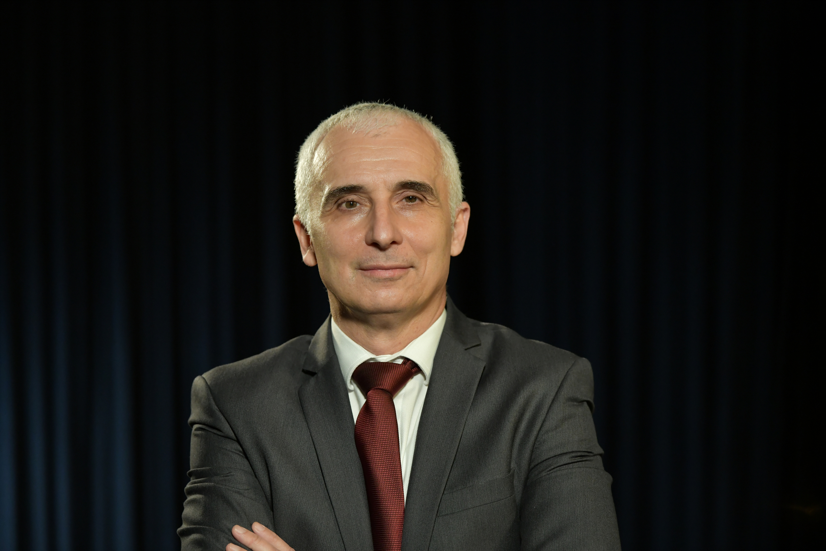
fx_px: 3097
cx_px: 413
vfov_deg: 10.2
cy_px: 276
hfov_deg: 15.2
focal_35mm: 135
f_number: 3.5
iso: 2000
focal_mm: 135
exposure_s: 1/250
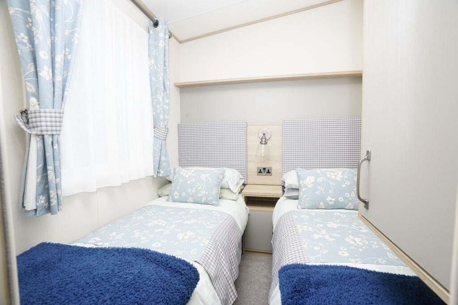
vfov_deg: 73.8
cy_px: 152
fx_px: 204
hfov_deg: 96.7
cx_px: 229
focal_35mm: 16
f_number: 10
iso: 1600
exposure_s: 1/60
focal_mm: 16
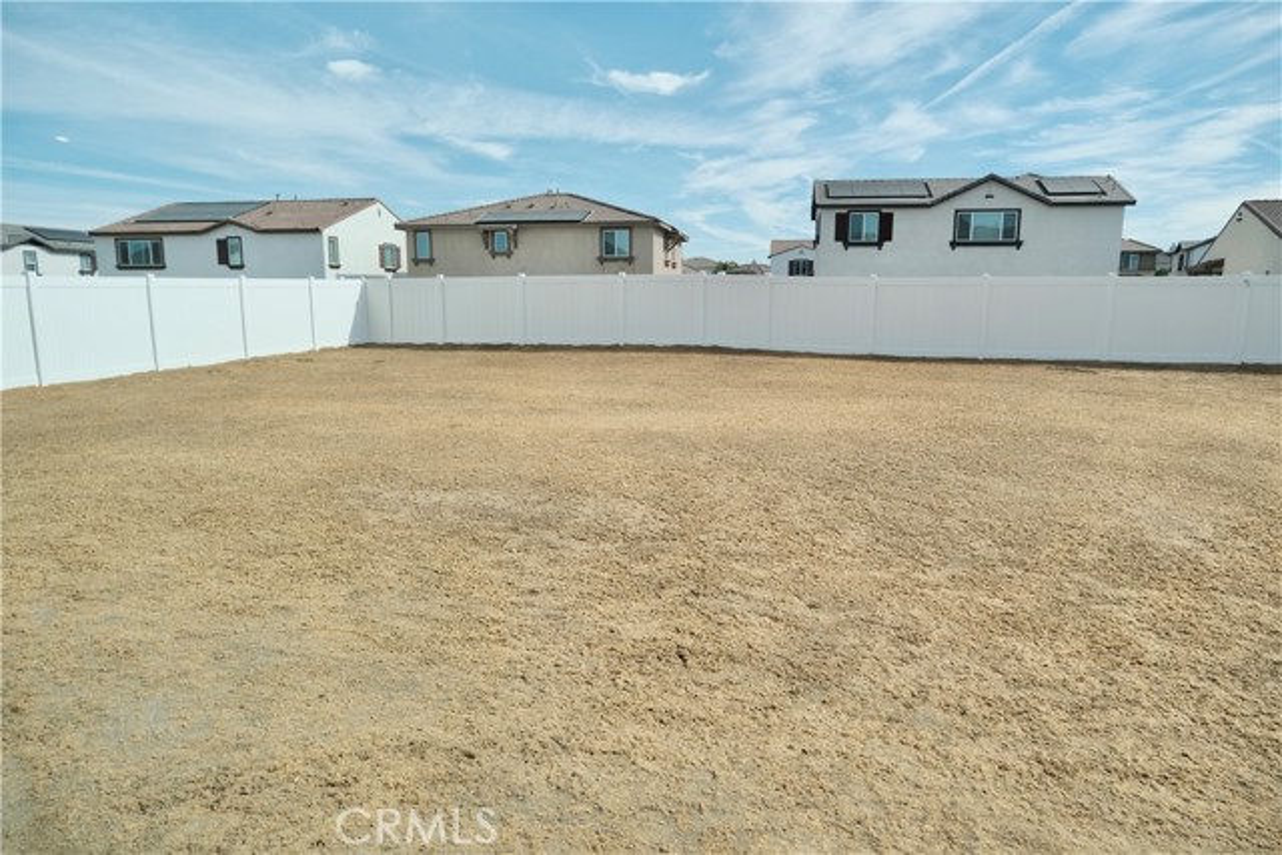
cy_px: 428
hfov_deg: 76.1
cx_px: 641
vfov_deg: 55.1
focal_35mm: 23
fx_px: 819
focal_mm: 15
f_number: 4
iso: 320
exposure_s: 1/1000
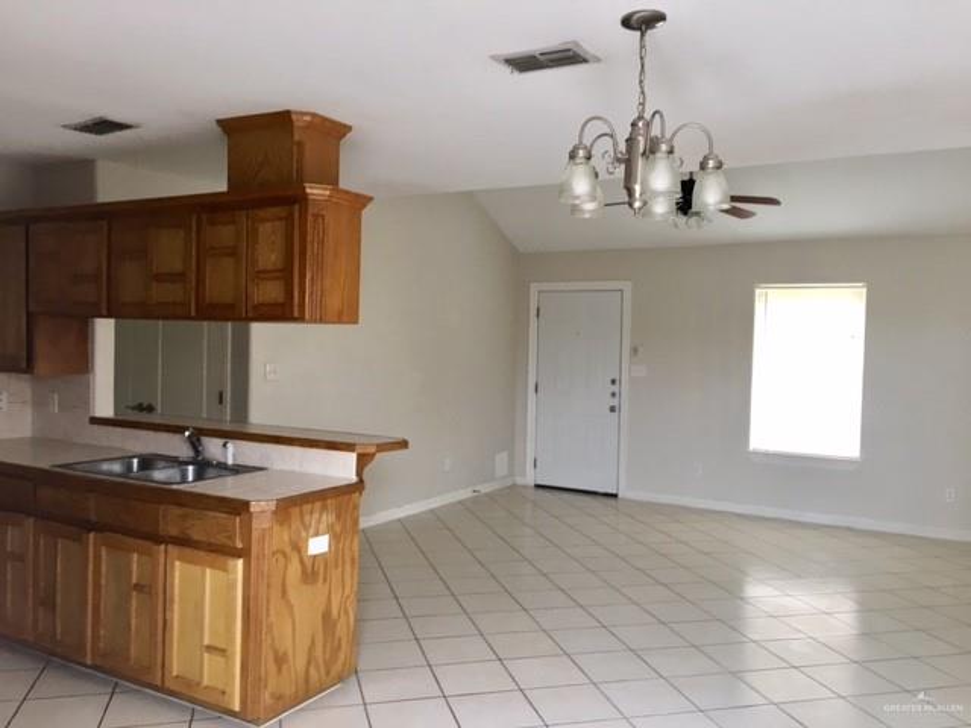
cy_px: 364
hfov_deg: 61.7
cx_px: 486
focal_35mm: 29
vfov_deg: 48.2
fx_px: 813
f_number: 2.2
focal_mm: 4.15
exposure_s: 1/30
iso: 64
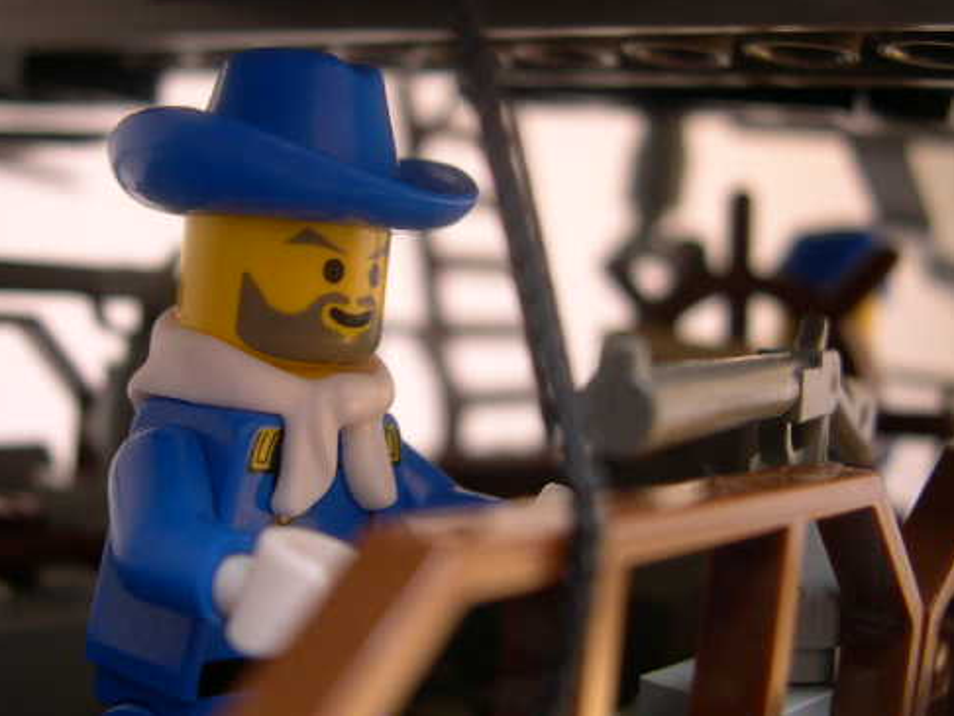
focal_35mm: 50
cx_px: 338
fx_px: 1379
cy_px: 288
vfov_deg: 29.1
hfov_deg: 37.8
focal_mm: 8
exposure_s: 1/60.6
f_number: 2.8
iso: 100
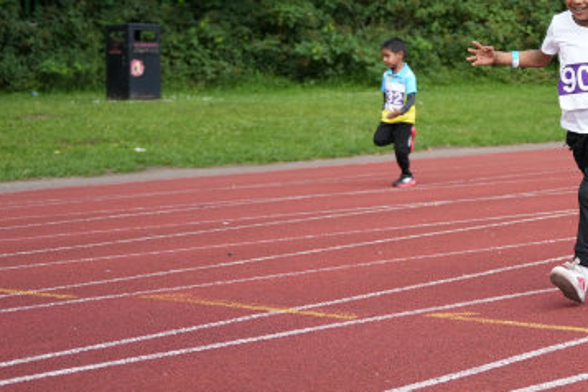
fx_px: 1682
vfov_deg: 13.2
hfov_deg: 19.0
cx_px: 659
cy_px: 42
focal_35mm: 103
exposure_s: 1/3200
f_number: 2.8
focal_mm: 39.3
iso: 400
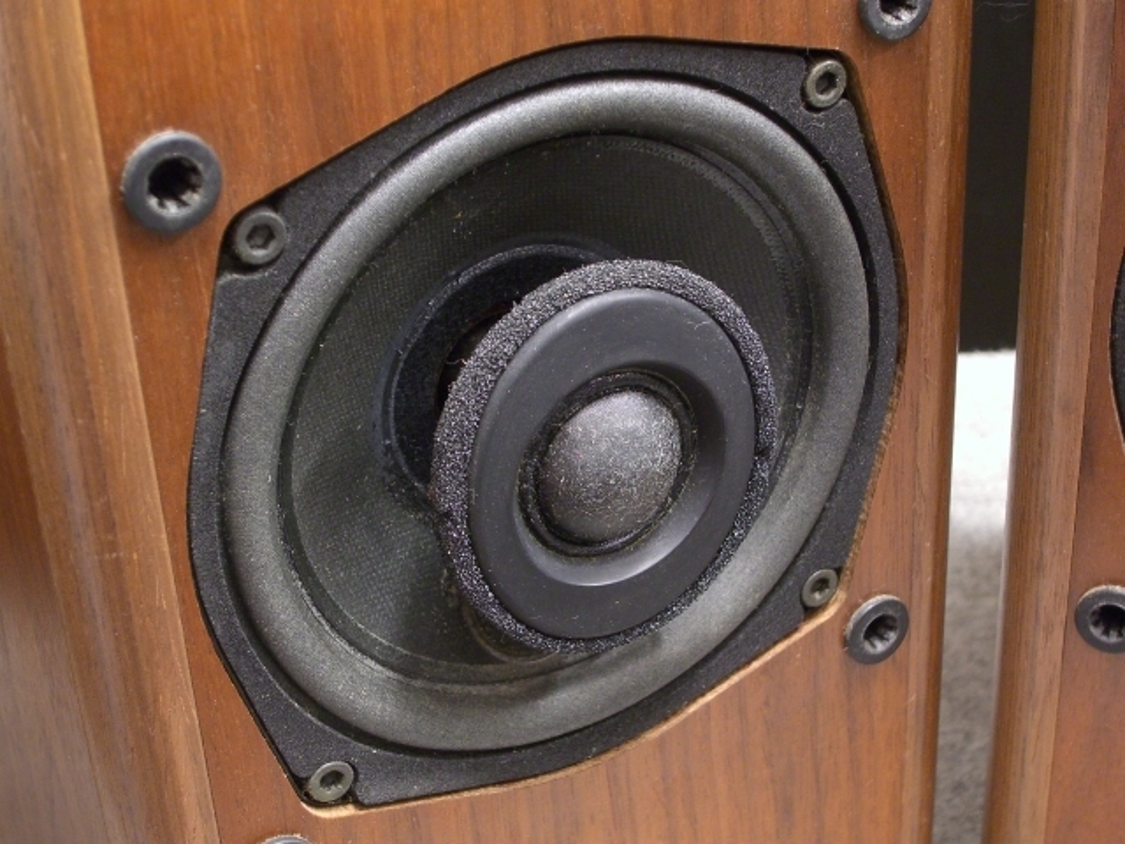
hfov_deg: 28.6
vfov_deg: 21.6
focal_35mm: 68
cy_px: 422
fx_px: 2210
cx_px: 562
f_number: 4
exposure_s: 1/2.5
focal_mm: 14.2
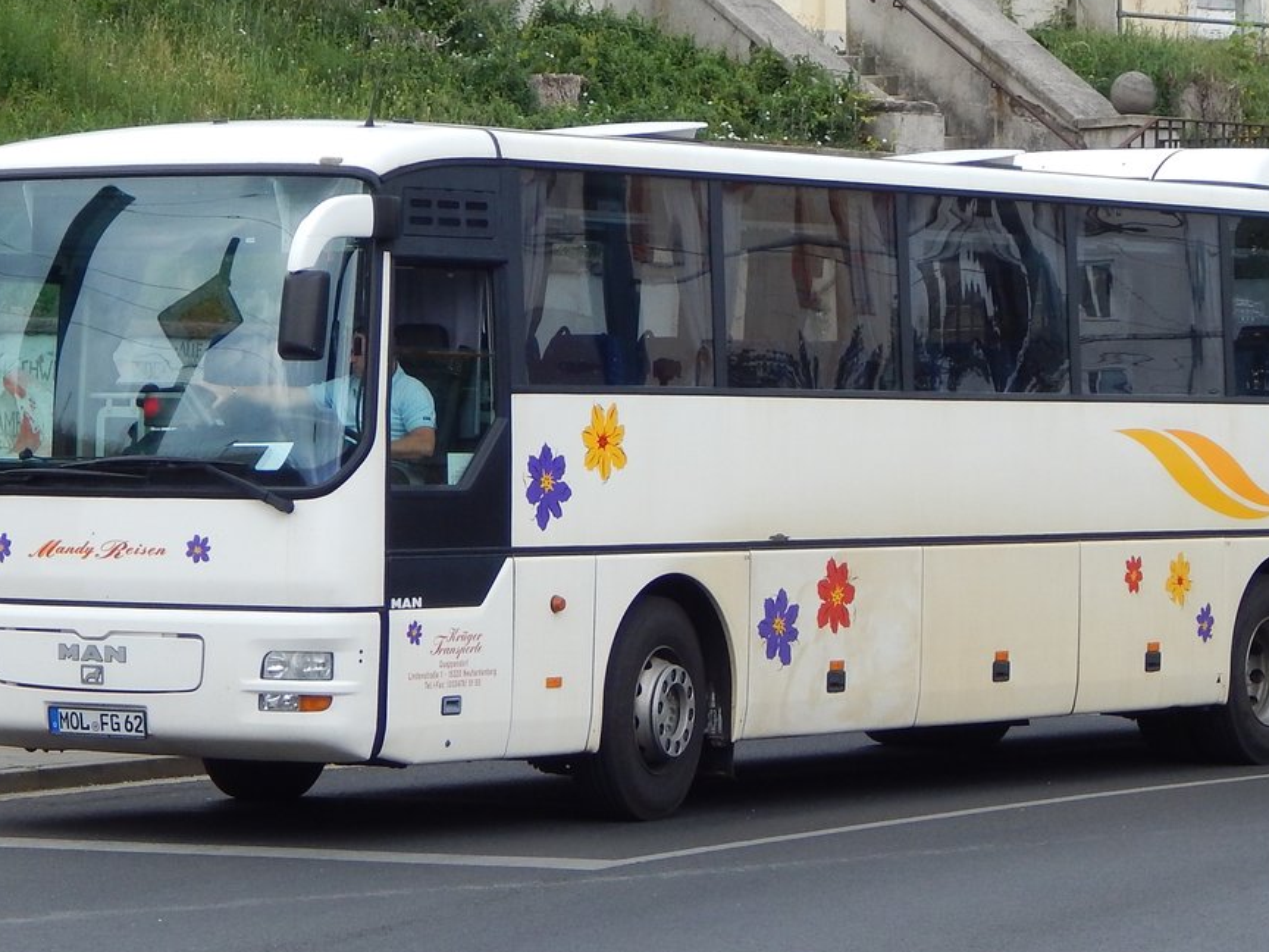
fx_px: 4326
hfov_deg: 16.7
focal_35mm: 118
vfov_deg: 12.5
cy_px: 342
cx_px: 662
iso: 125
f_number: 4.3
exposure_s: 1/400
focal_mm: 15.3
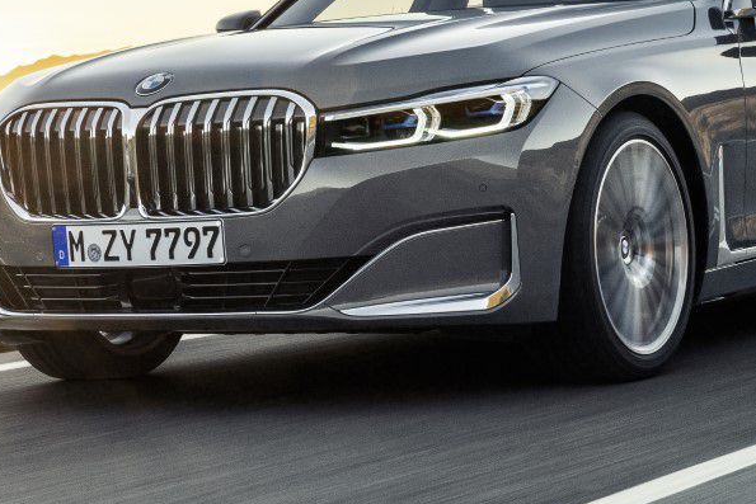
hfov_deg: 17.5
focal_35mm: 117
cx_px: 442
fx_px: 2457
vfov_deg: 11.7
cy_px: 84
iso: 200
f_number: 14
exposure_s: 1/25
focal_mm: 43
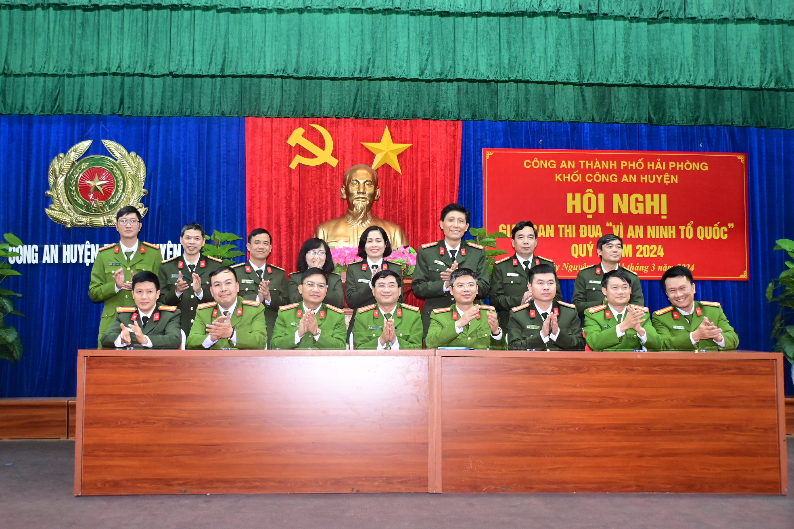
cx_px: 397
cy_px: 264
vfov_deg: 34.2
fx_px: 860
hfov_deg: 49.6
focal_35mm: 39
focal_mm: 26
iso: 2000
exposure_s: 1/200
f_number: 4
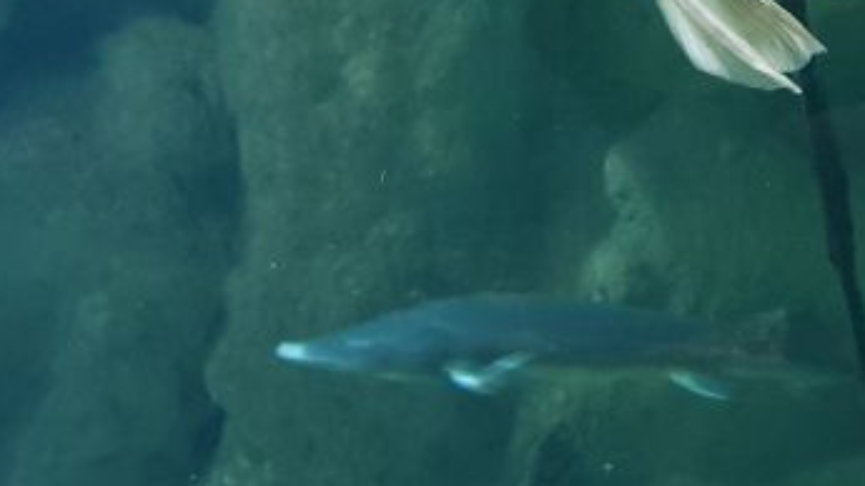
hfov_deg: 22.4
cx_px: 1151
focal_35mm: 84
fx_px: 1927
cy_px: -150
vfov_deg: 13.8
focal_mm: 4.2
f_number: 1.7
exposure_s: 1/10
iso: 400
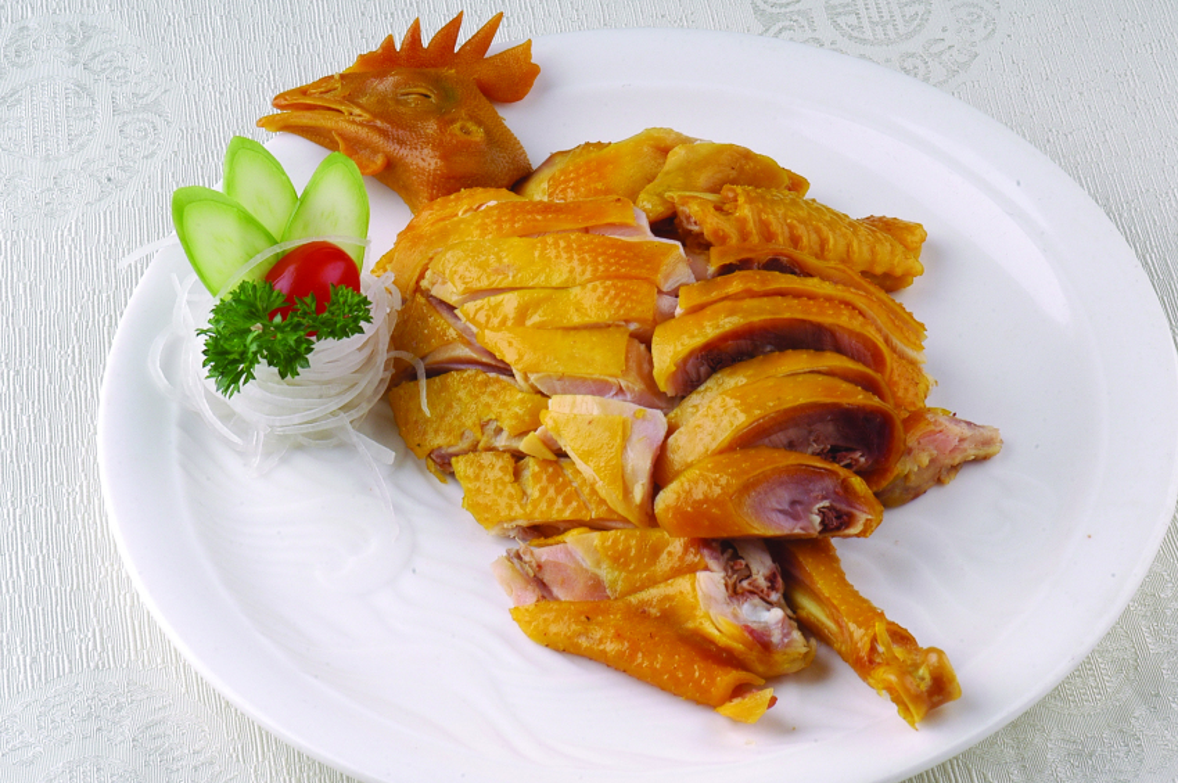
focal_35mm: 112
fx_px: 3661
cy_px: 421
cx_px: 629
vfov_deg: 12.2
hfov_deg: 18.3
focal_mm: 62
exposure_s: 1/125
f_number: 16
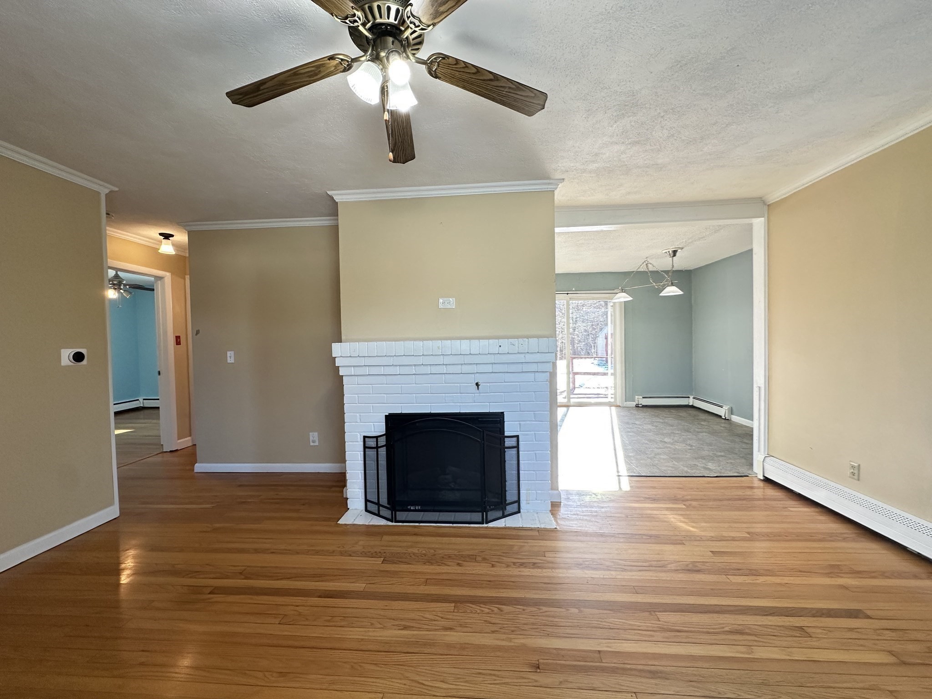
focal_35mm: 14
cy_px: 350
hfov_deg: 102.1
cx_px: 466
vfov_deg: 85.7
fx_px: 377
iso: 160
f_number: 2.2
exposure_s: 1/120
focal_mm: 2.22
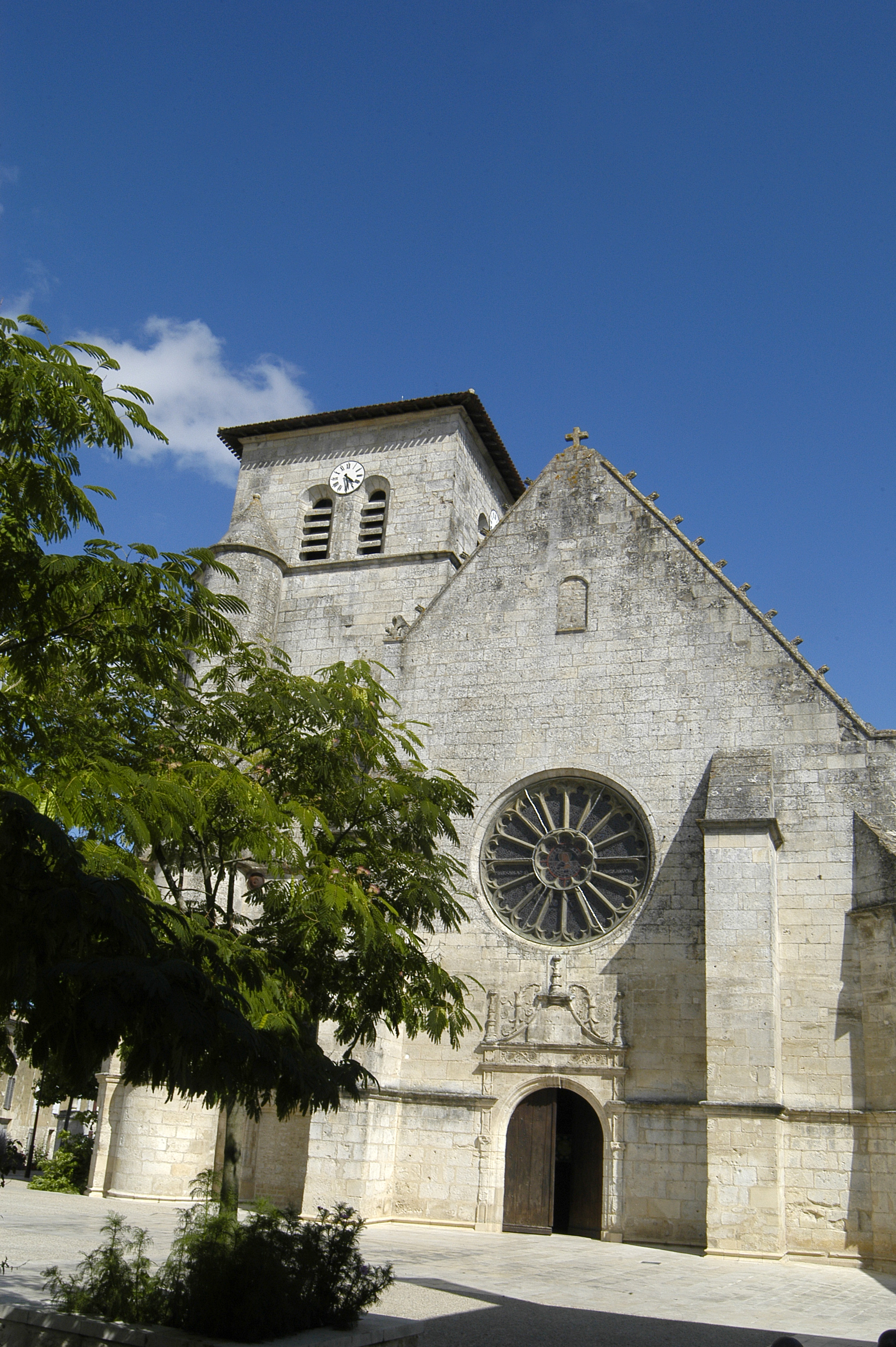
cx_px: 448
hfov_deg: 41.6
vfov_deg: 59.5
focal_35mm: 32
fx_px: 1178
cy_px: 674
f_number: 16
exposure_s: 1/180
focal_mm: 21
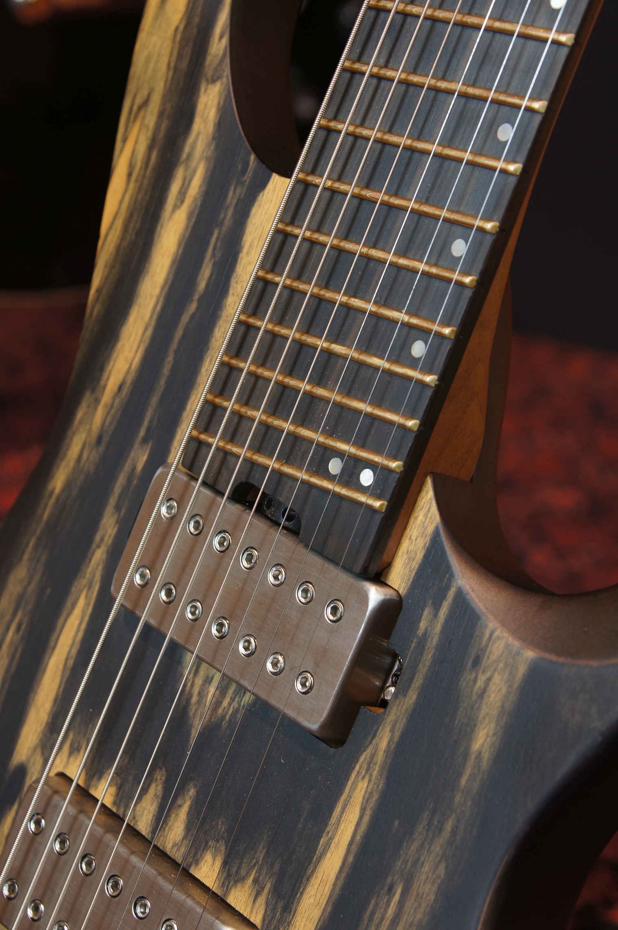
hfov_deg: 15.2
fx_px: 2323
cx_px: 309
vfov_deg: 22.6
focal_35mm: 90
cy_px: 465
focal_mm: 60
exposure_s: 1/5
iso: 100
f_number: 6.3
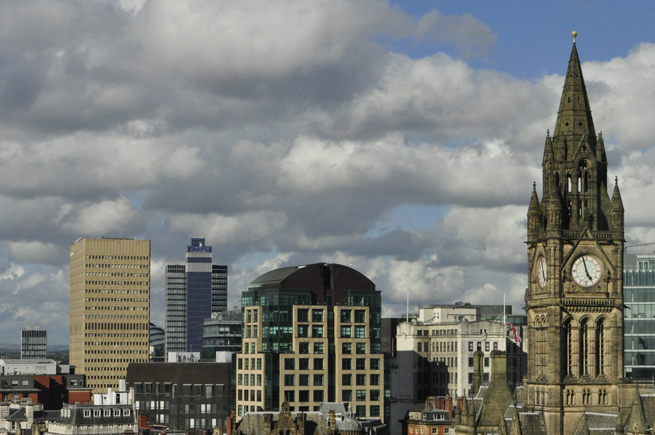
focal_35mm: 88
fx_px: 1599
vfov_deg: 15.5
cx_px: 436
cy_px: 283
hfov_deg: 23.0
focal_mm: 42
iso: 800
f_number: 14
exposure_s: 1/1000
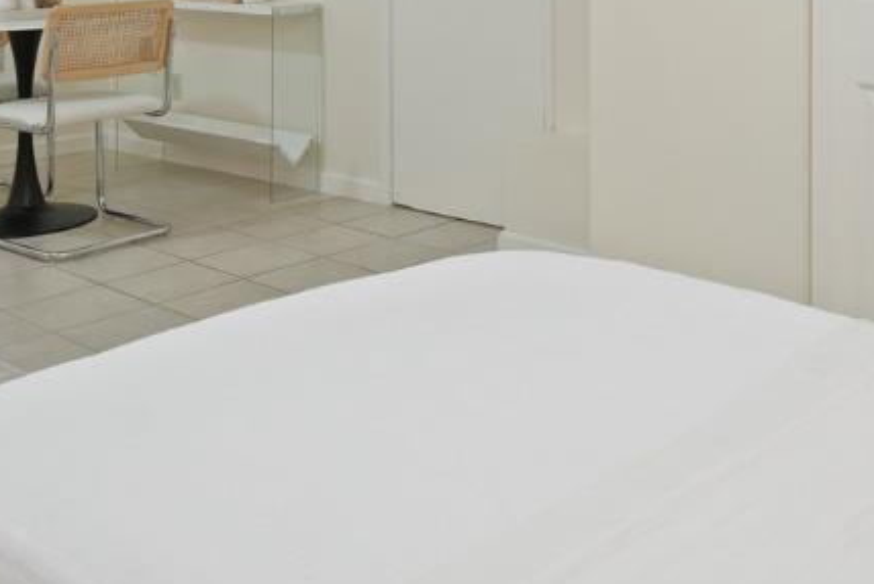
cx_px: 627
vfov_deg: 24.9
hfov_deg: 39.5
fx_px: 1190
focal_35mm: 49
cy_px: -115
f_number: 8
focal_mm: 14
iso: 640
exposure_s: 1/5
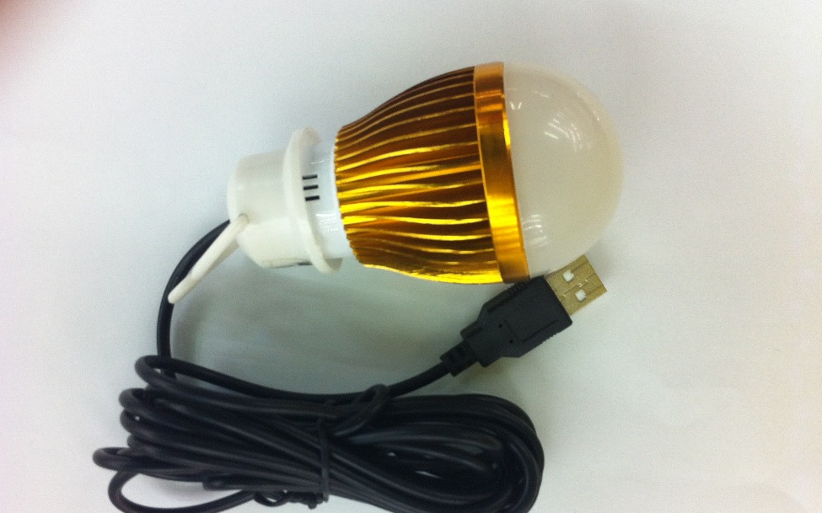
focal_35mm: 38
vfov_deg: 33.5
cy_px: 303
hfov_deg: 51.6
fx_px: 851
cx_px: 411
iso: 80
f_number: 2.8
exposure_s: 1/20
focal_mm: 3.85
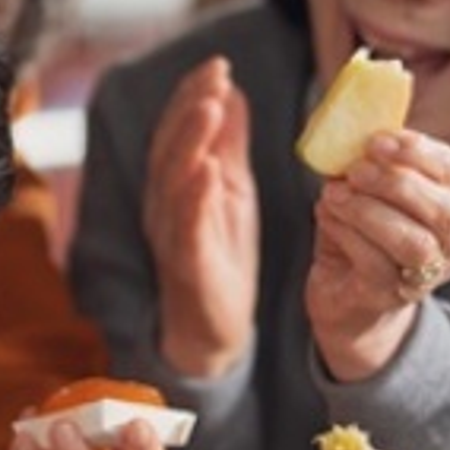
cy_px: 401
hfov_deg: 5.3
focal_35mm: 326
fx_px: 4795
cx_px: -95
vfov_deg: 5.4
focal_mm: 85
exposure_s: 1/400
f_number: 2.2
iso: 200
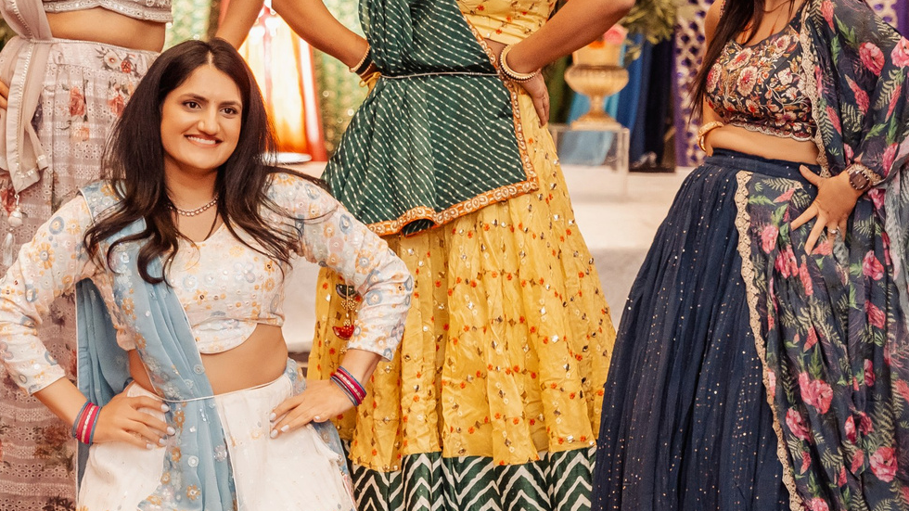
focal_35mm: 169
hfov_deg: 12.7
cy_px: 30
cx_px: 165
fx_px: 4064
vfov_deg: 7.2
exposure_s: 1/160
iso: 1600
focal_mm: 61.6
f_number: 2.8
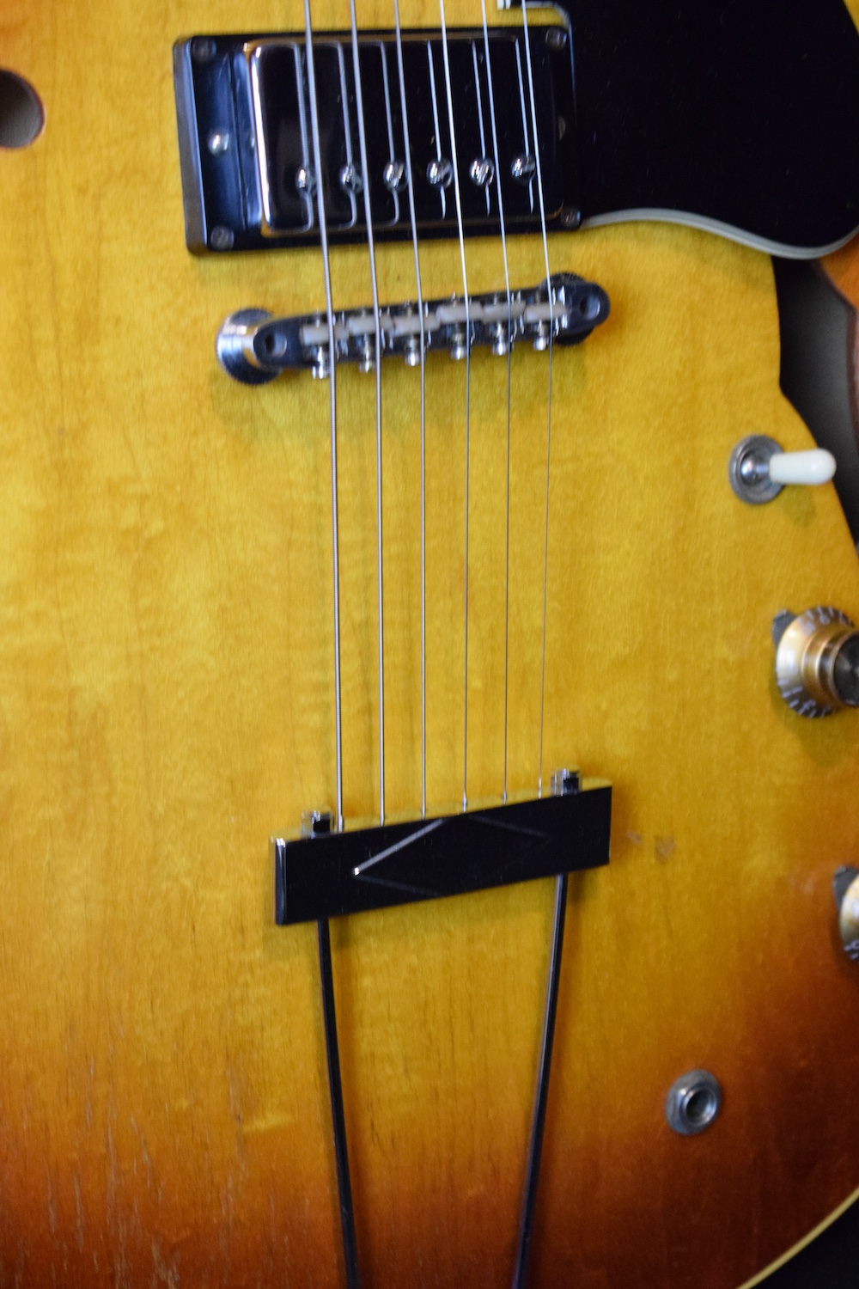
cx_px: 430
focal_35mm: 78
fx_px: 2792
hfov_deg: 17.5
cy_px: 644
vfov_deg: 26.0
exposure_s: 1/60
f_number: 5.6
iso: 4000
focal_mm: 52
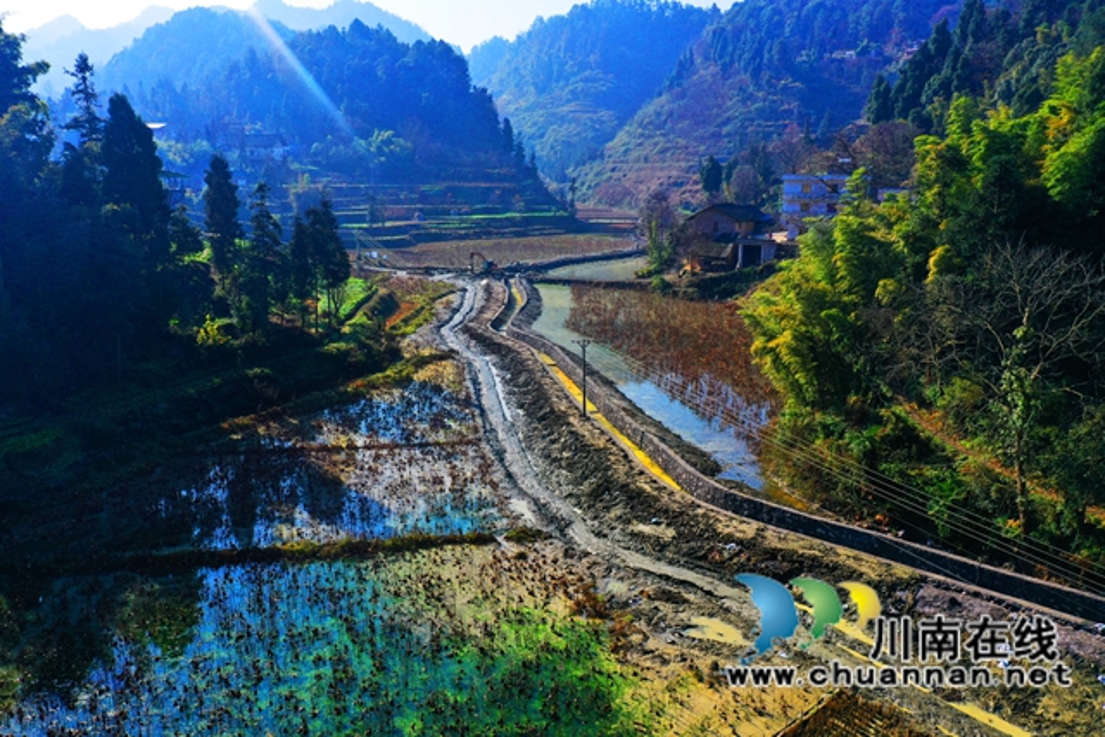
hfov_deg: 65.5
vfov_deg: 46.4
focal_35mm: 28
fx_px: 860
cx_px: 552
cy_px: 368
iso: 100
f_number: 5.6
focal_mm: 10.26
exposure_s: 1/500
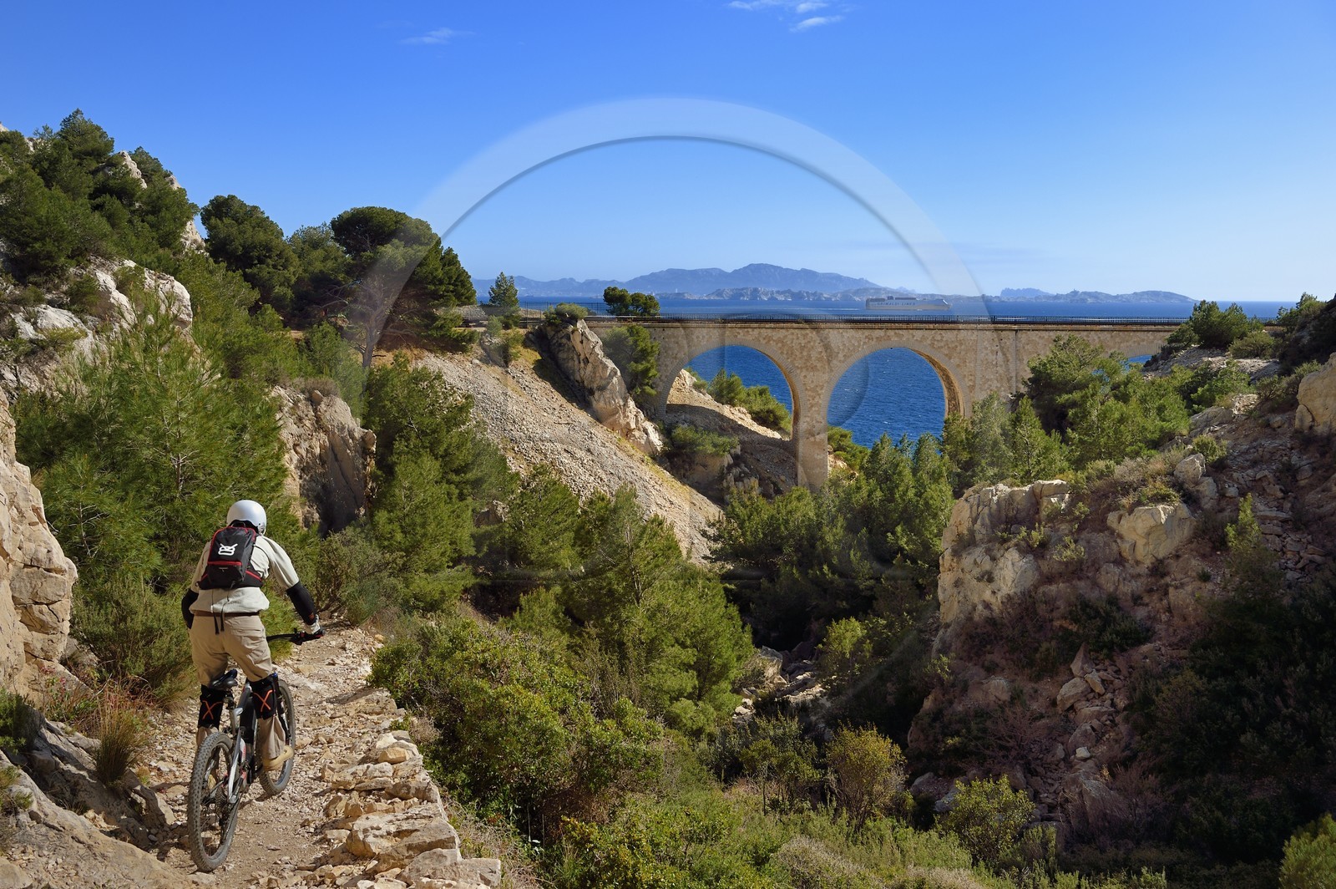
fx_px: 1261
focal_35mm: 34
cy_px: 444
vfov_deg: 38.8
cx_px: 668
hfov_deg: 55.8
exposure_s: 1/320
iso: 200
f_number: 9
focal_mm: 34
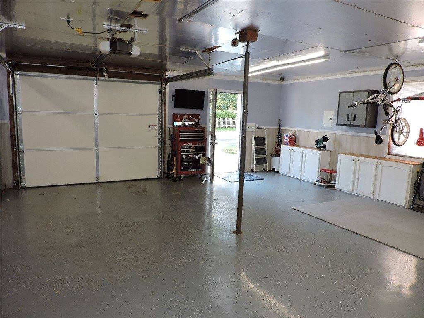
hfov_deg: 71.6
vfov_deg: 56.8
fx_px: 294
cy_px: 159
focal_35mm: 24
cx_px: 212
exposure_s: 1/40
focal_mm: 4.3
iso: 100
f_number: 3
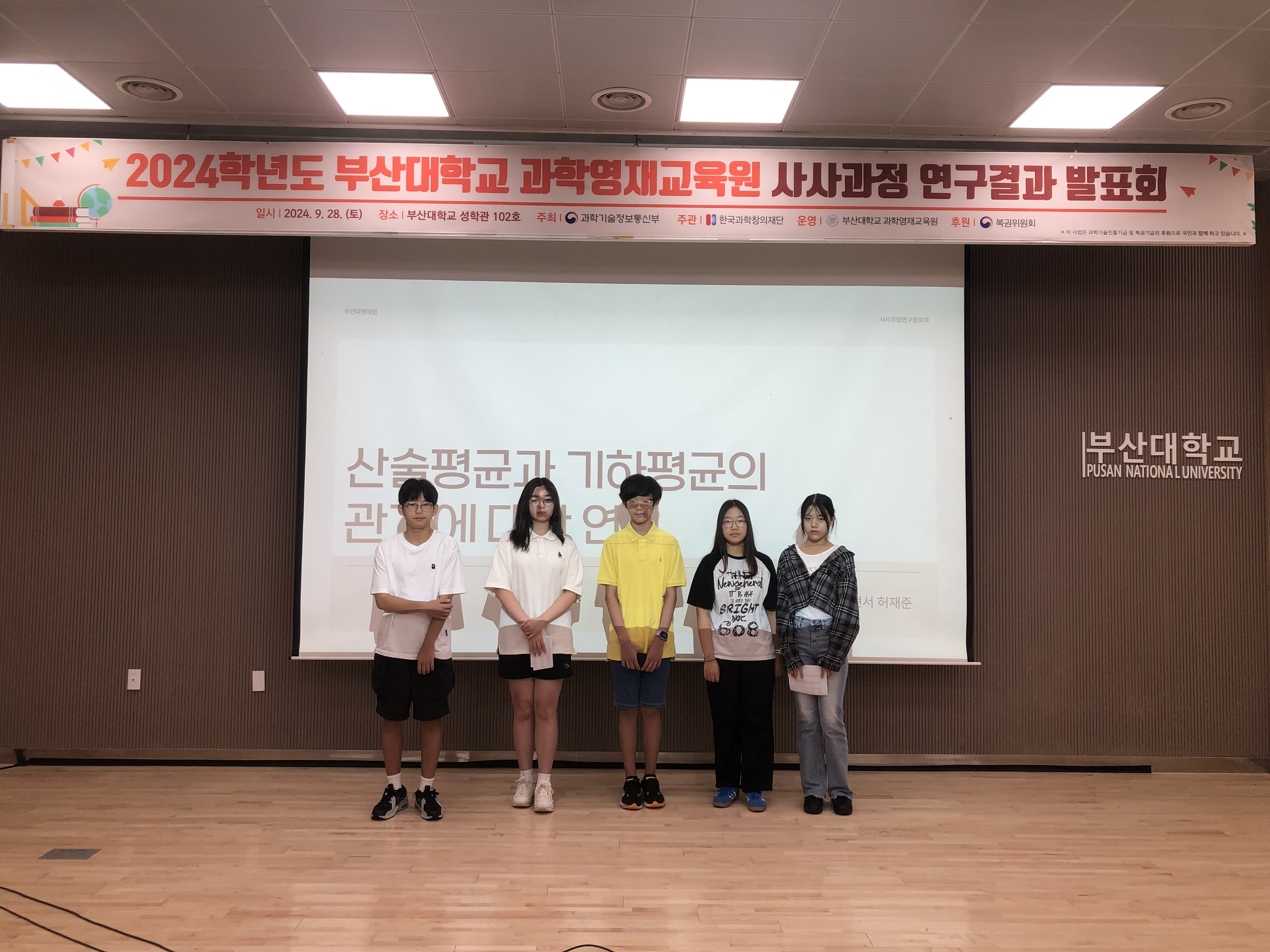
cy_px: 476
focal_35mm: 28
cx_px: 635
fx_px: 1027
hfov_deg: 63.4
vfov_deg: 49.7
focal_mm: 3.99
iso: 32
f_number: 1.8
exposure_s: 1/120
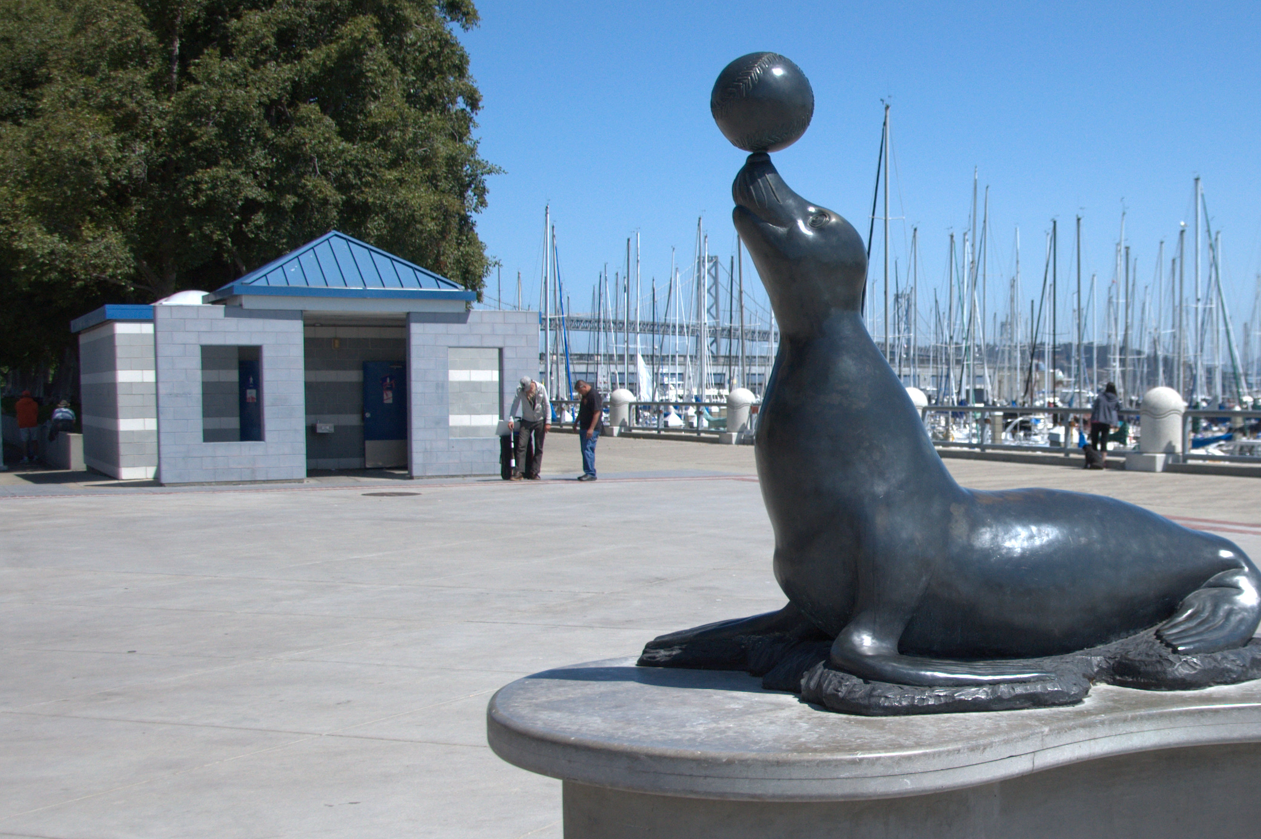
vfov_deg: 26.5
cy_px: 435
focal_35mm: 51
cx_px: 991
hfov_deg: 37.8
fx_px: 1778
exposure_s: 1/4000
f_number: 4
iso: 200
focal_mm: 21
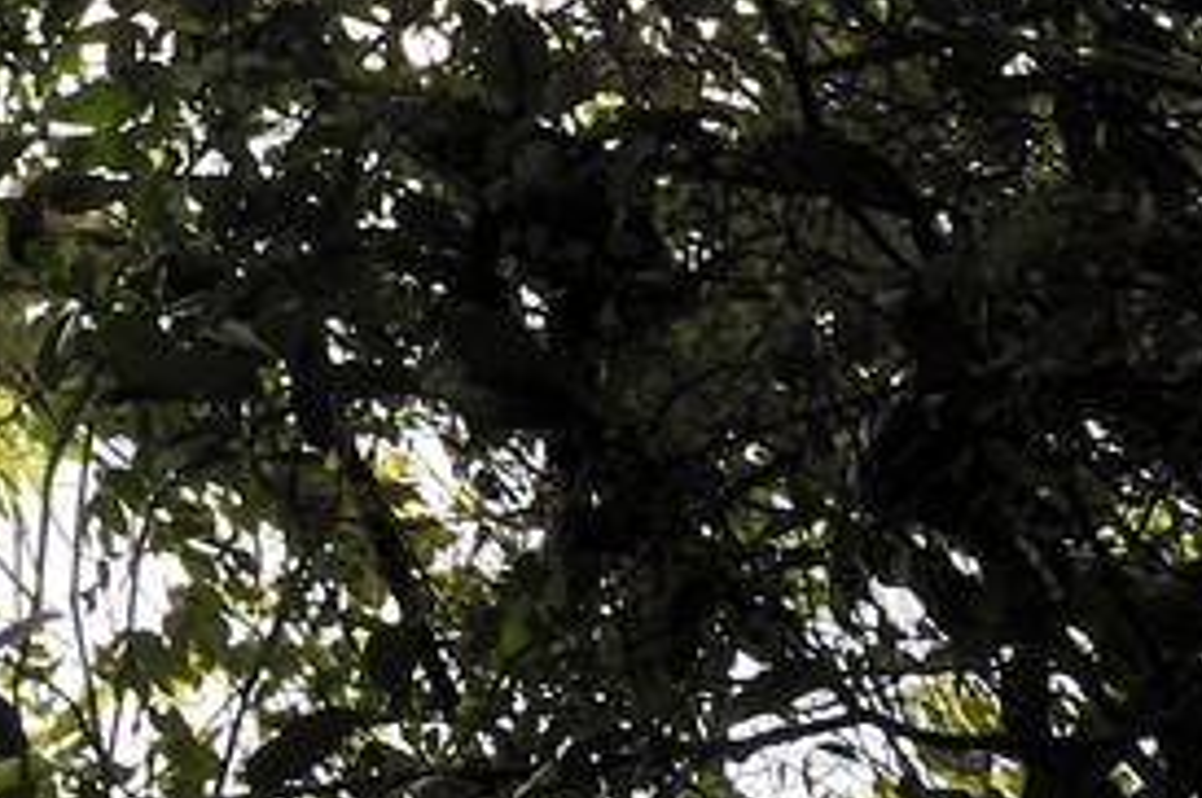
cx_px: -2066
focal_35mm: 140
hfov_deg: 11.1
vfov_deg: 8.5
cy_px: -1412
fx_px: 4669
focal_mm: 24
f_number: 13
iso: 200
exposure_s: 1/160
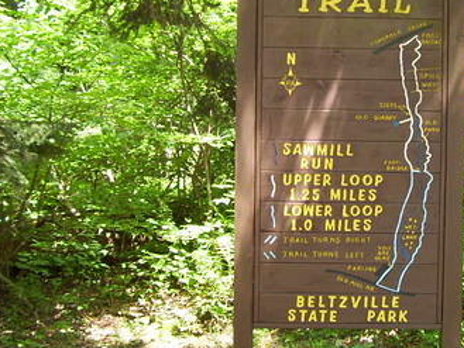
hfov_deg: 27.6
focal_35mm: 70
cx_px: 298
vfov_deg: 21.0
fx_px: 939
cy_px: 148
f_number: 2.7
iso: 80
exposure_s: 1/50
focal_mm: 6
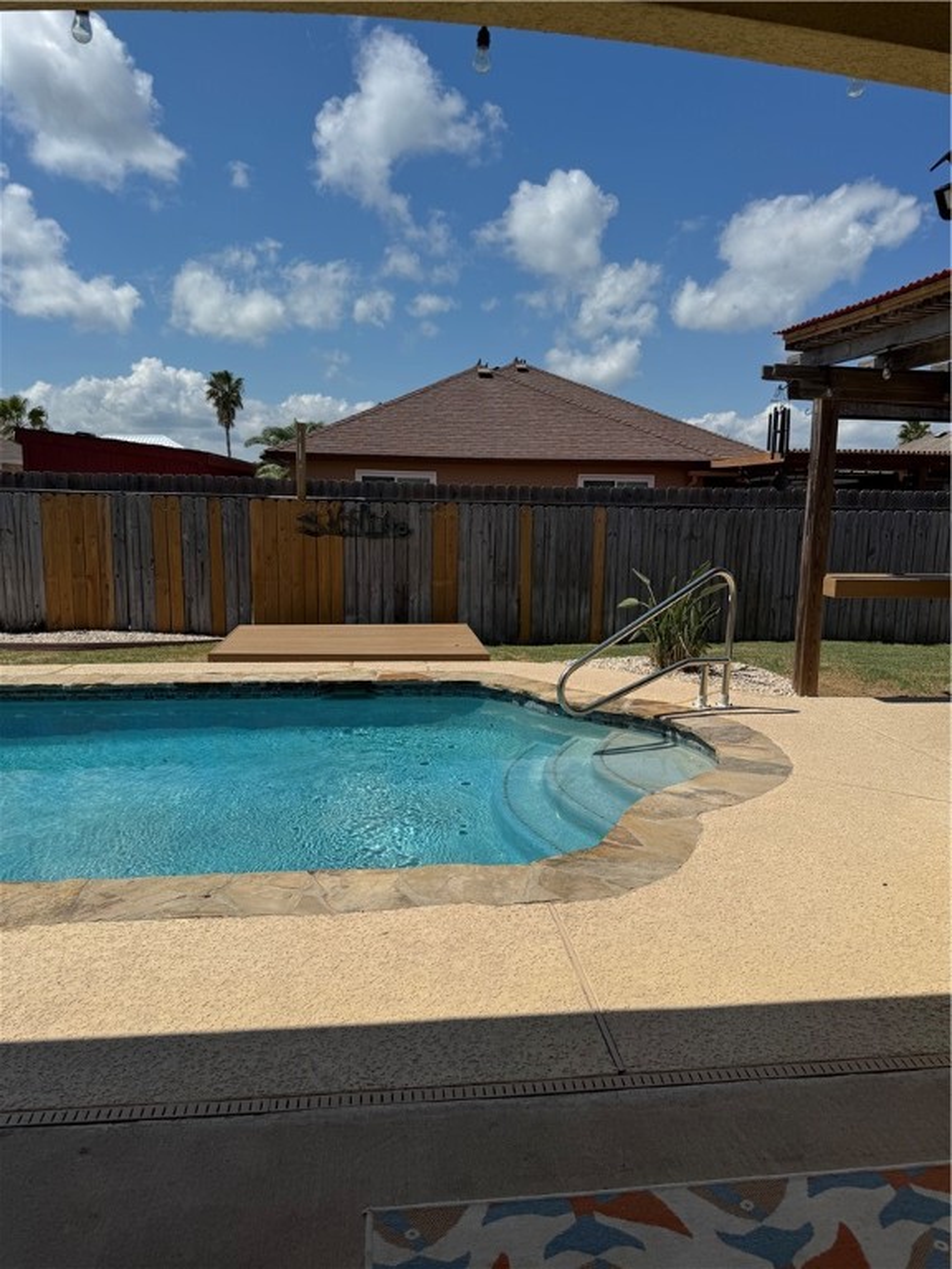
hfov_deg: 56.8
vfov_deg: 71.6
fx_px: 880
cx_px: 476
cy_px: 634
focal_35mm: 24
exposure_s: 1/9009
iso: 80
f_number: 1.78
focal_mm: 6.76
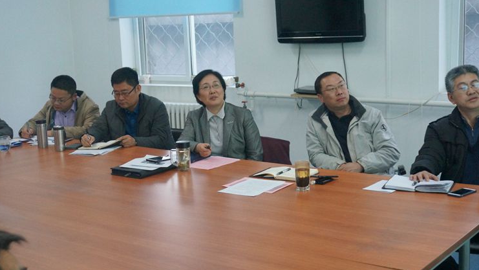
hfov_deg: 39.5
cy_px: 129
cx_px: 232
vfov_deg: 22.8
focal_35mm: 53
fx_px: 668
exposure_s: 1/160
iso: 3200
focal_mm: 31
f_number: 5
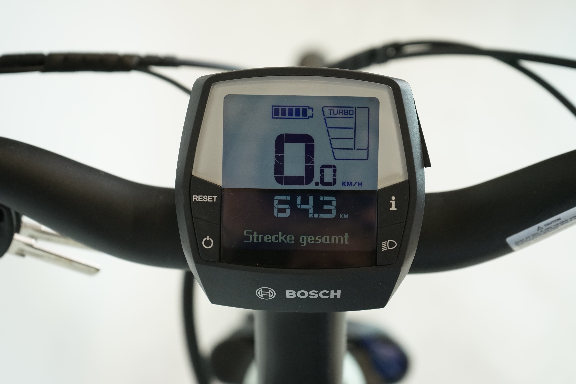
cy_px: 192
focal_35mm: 54
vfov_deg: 25.1
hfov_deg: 36.9
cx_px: 288
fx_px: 864
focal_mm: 54
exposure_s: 1/200
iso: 2000
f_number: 5.6
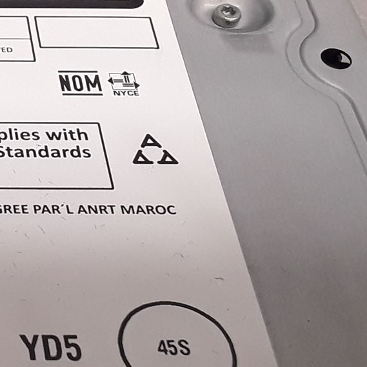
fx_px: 1068
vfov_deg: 19.5
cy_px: 190
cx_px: -156
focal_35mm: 89
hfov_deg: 17.8
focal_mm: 2.91
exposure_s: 1/162
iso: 100
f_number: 1.9
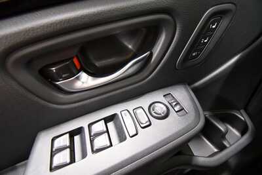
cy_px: 88
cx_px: 131
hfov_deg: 100.4
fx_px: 109
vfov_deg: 77.4
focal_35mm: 15
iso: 5000
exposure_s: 1/60
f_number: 4.5
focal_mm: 10
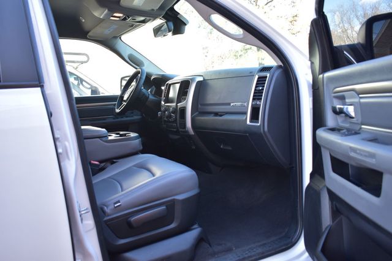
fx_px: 326
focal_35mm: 30
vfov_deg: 43.6
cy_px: 130
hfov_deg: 62.0
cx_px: 196
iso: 220
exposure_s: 1/60
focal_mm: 20
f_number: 3.8
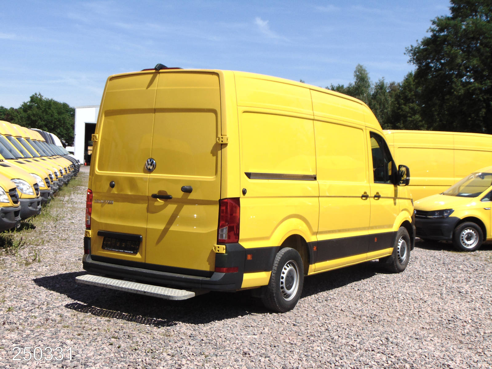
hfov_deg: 38.2
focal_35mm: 50
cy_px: 184
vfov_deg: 29.1
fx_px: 711
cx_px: 246
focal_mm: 9
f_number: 9
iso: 80
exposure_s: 1/250
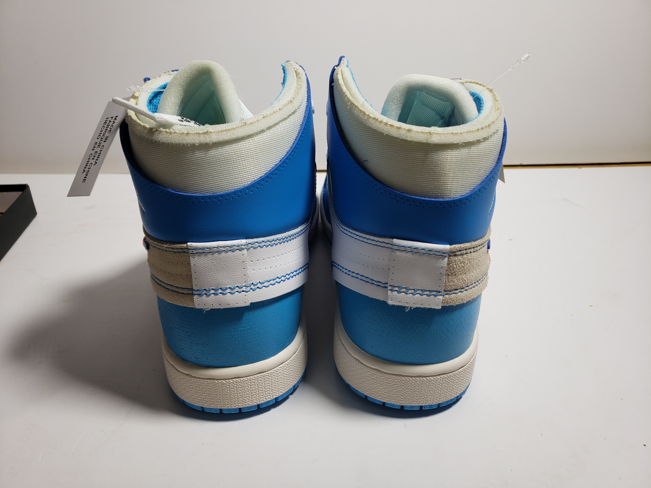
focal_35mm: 26
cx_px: 326
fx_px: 489
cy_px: 244
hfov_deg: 67.3
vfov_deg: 53.1
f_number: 1.5
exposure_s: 1/510
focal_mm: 4.3
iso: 50
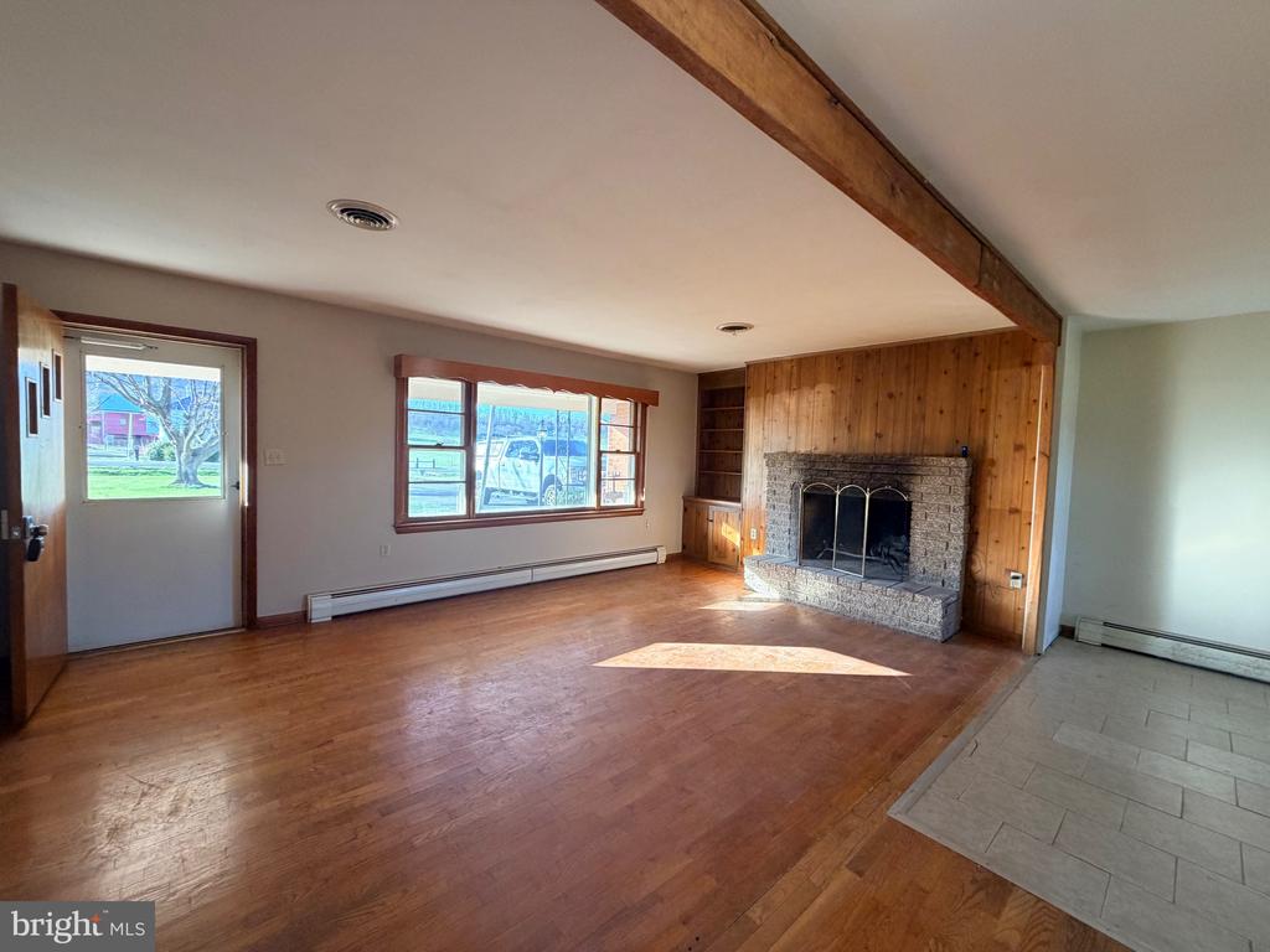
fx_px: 514
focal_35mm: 14
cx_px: 635
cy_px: 476
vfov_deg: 85.7
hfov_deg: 102.1
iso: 250
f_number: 2.2
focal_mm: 2.22
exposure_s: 1/121
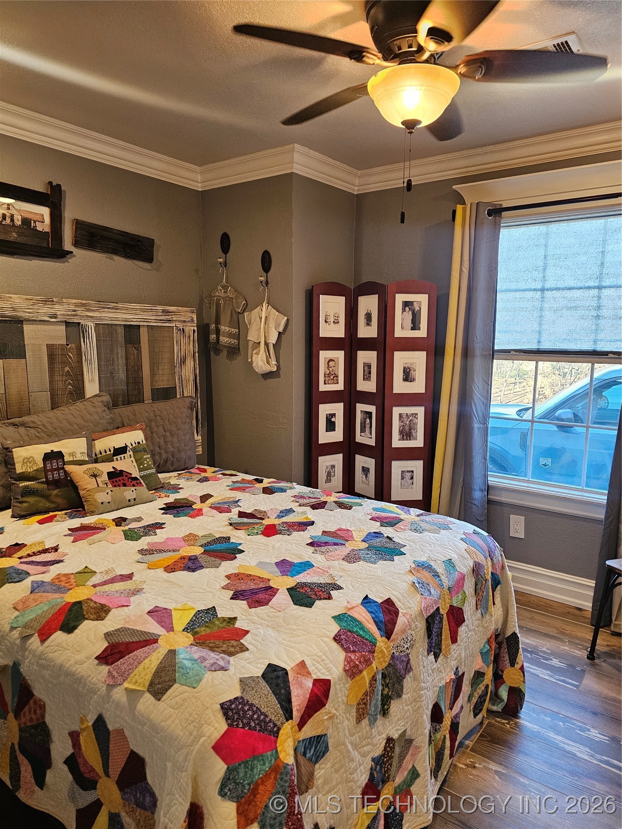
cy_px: 414
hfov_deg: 58.9
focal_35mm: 23
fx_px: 551
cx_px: 311
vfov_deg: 73.9
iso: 500
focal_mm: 6.3
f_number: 1.7
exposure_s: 1/120
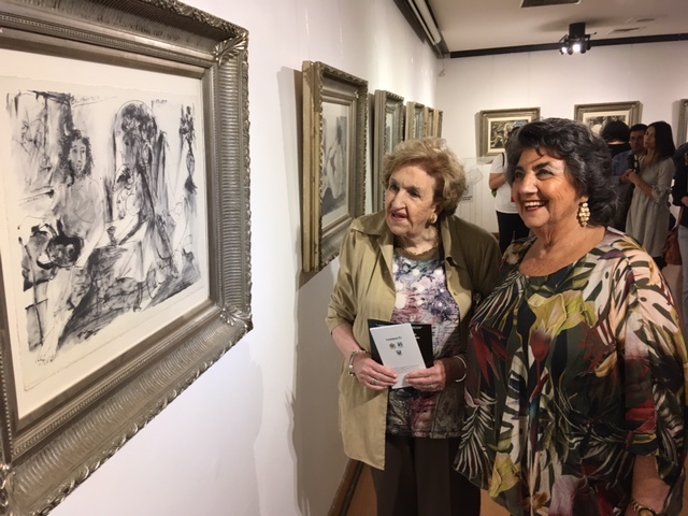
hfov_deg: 61.7
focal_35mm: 29
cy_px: 258
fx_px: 576
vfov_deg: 48.2
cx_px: 344
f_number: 2.2
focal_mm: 4.15
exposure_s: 1/33
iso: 125
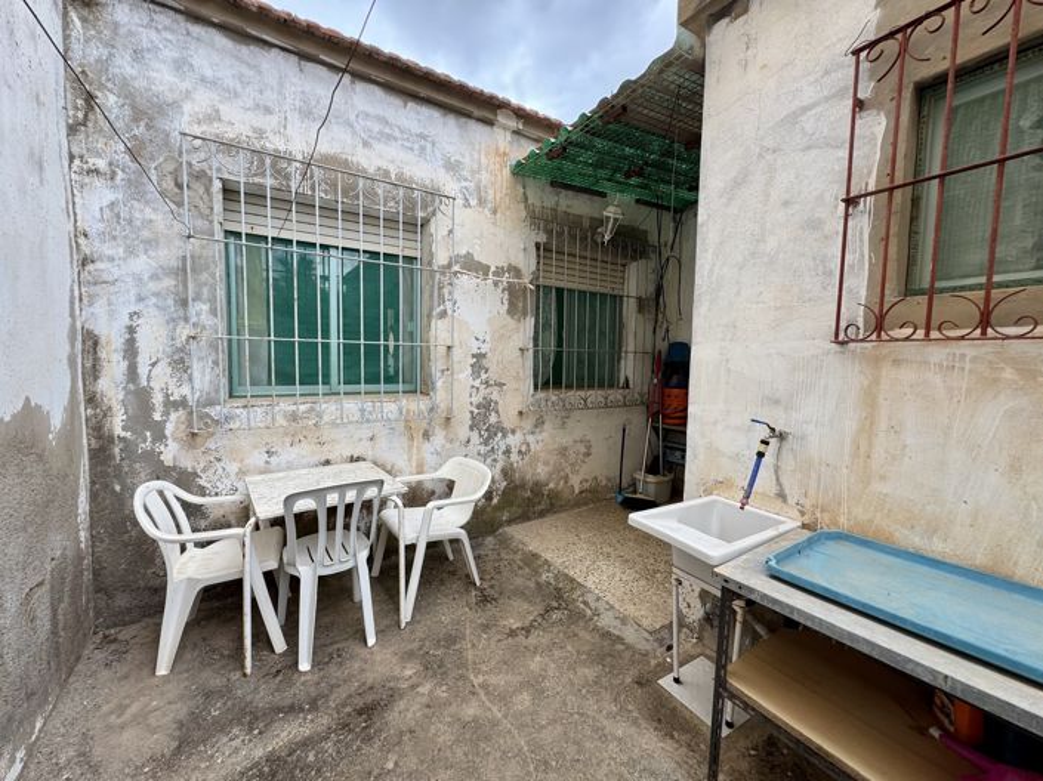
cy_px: 390
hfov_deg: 102.1
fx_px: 422
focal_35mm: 14
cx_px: 522
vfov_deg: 85.6
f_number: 2.2
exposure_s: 1/293
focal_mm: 2.22
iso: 40
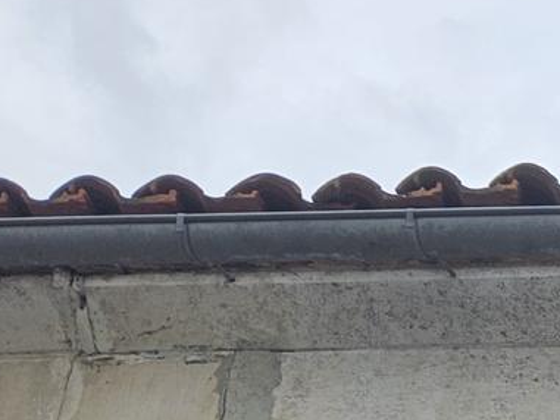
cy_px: 753
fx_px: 1877
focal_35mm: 116
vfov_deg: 11.8
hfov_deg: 13.8
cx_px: 1199
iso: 25
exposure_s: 1/1084
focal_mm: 5.4
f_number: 1.8
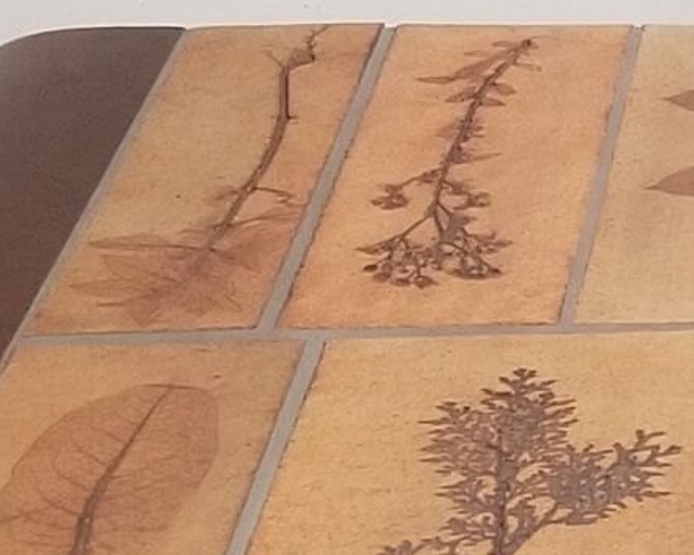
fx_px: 3410
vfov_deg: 9.3
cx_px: 1461
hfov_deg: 10.5
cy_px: 303
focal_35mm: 166
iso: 250
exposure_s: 1/25
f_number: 1.7
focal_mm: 4.25
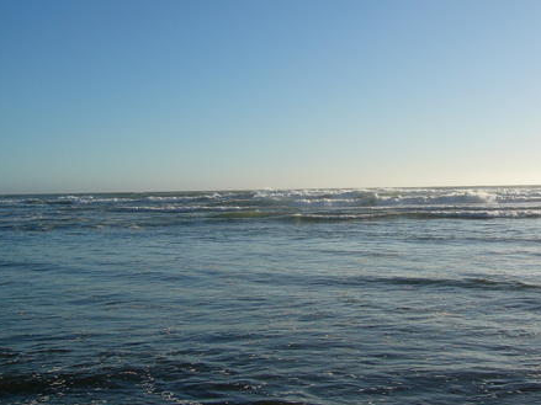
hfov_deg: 37.4
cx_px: 308
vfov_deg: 28.5
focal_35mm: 51
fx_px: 797
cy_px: 177
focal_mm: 5.8
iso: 50
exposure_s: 1/250
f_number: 8
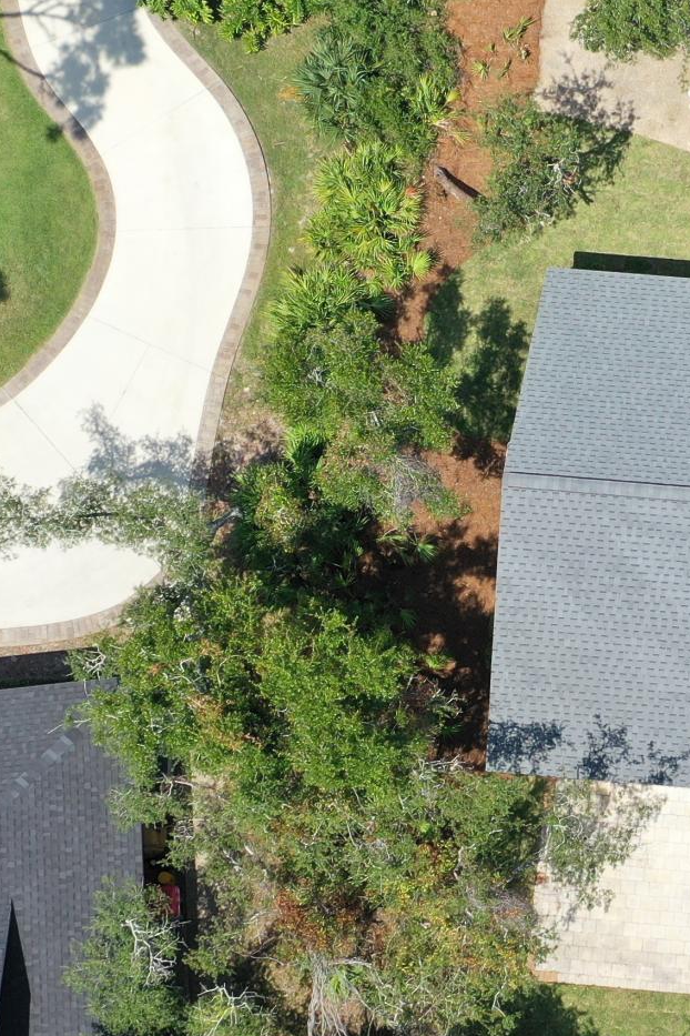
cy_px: 593
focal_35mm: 90
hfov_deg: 14.7
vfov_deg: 22.6
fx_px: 2587
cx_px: 823
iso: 100
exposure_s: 1/1250
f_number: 3.5
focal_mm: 10.26
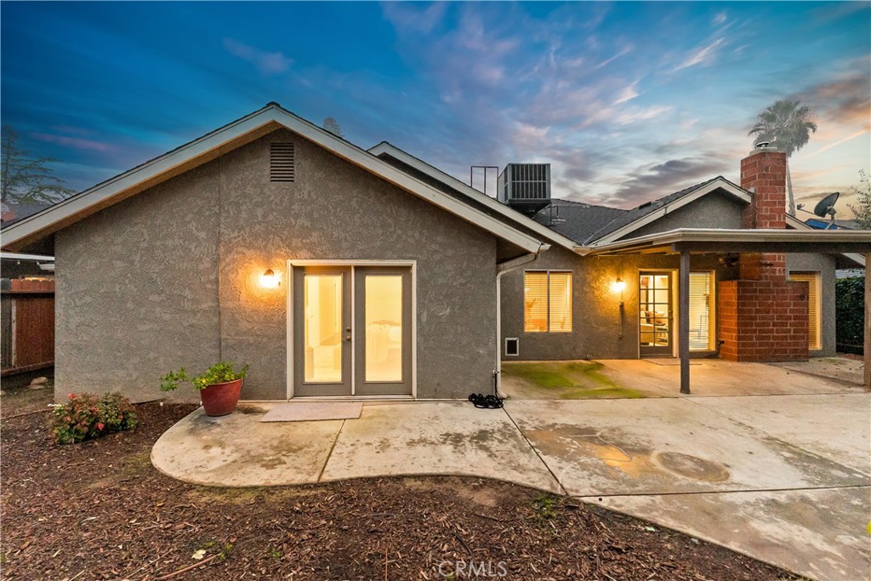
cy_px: 290
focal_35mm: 14
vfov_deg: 81.2
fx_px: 339
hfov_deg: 104.2
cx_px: 436
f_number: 2.8
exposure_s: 1/160
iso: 5000
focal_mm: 14
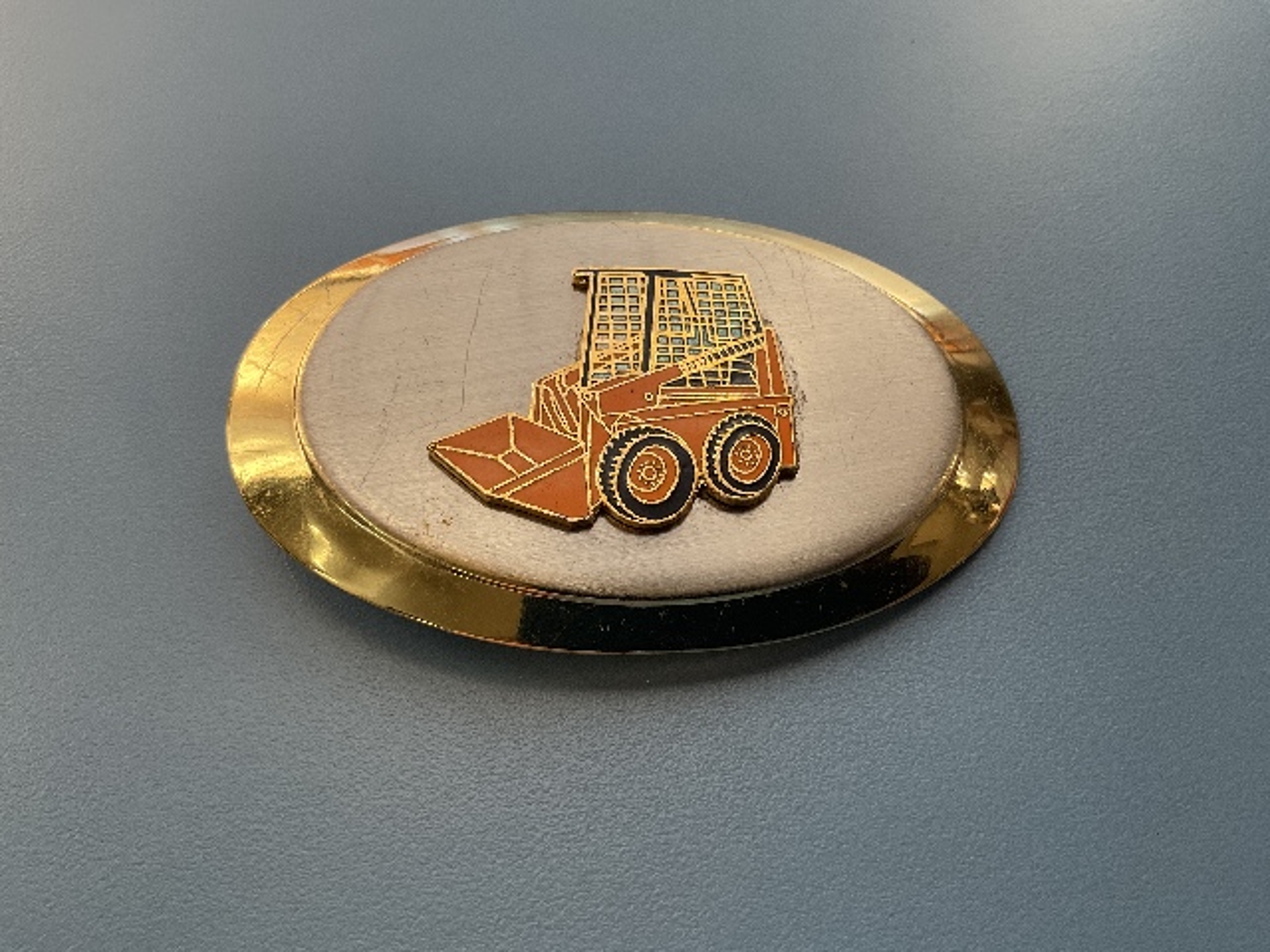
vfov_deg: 48.2
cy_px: 476
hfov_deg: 61.7
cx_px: 635
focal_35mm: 29
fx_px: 1064
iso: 50
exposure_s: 1/60
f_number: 1.8
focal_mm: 3
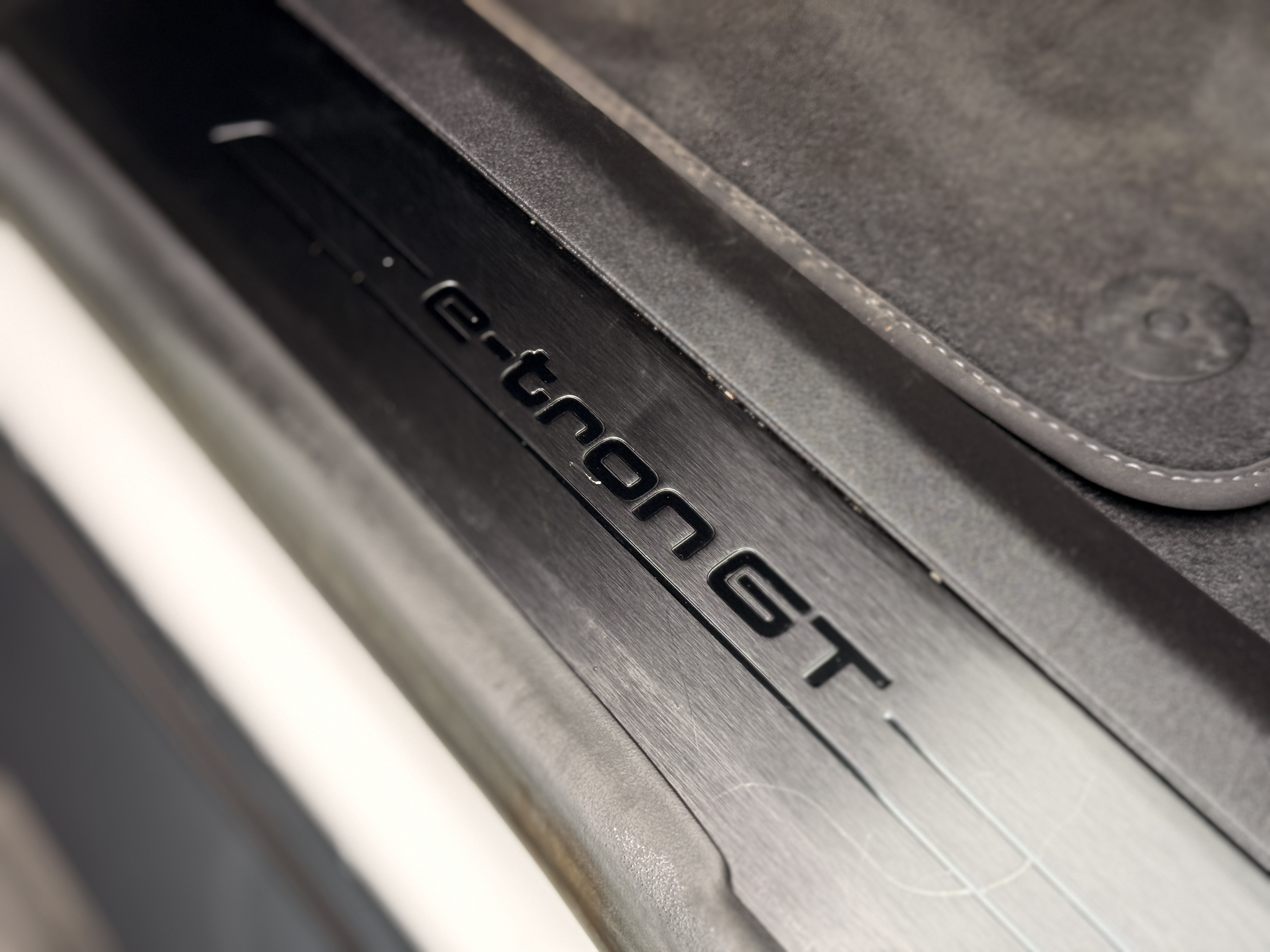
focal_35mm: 48
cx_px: 635
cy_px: 476
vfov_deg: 30.3
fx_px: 1761
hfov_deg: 39.7
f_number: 1.78
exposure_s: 1/79
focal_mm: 6.76
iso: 200
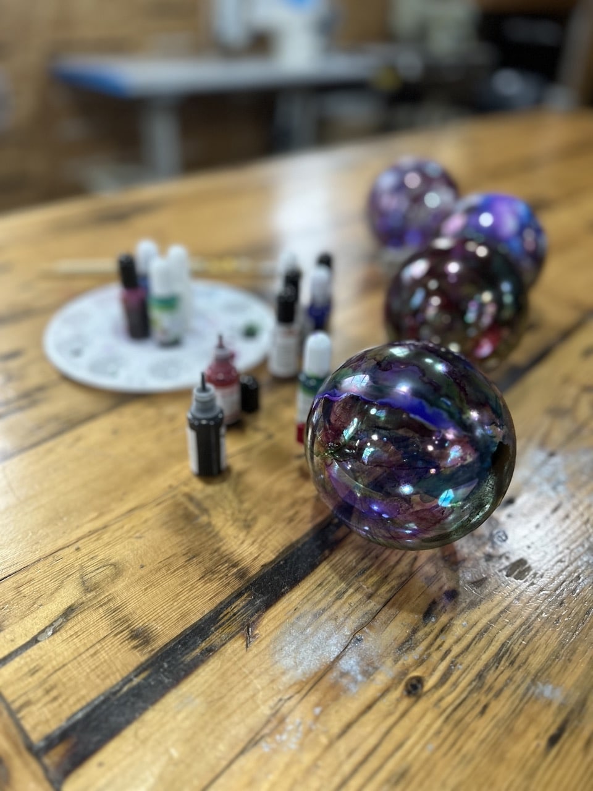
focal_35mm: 24
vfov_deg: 71.6
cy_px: 396
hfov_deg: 56.8
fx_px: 548
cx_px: 296
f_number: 1.78
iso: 250
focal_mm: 6.86
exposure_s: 1/87
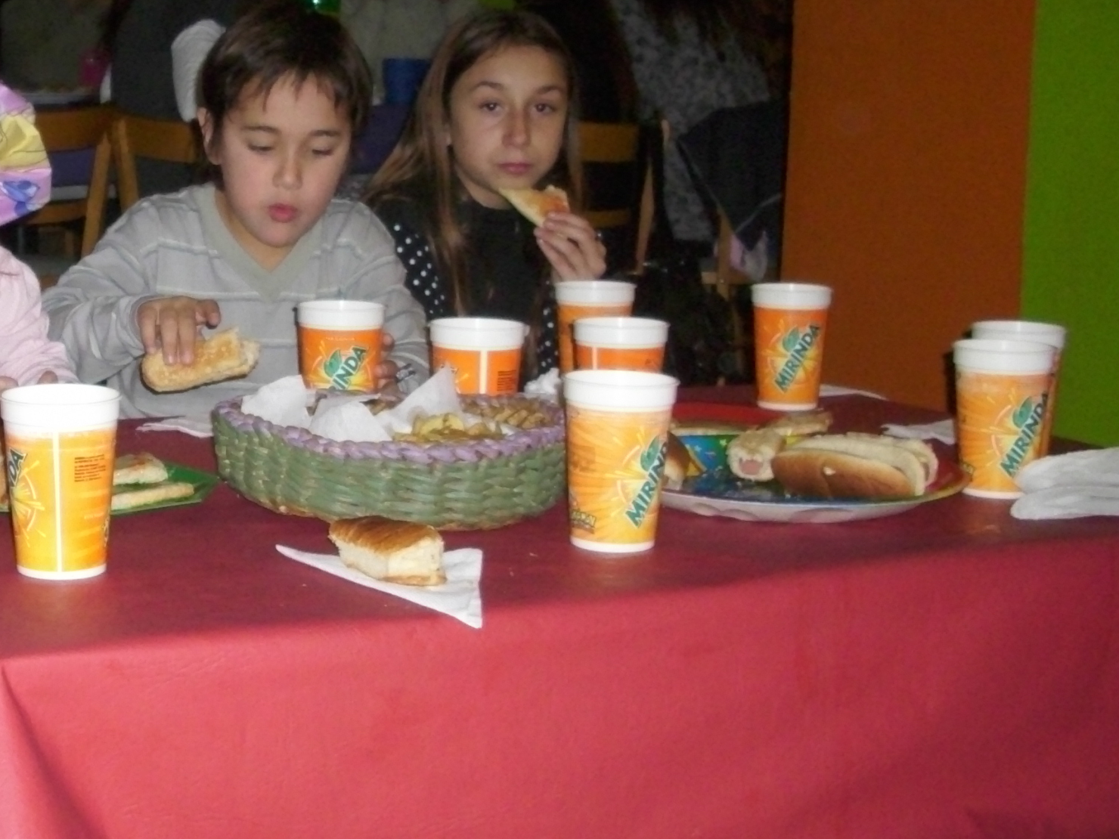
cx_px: 178
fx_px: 1907
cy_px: 354
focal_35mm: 59
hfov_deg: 31.6
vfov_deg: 24.8
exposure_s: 1/200
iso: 200
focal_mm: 6.2
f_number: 2.8
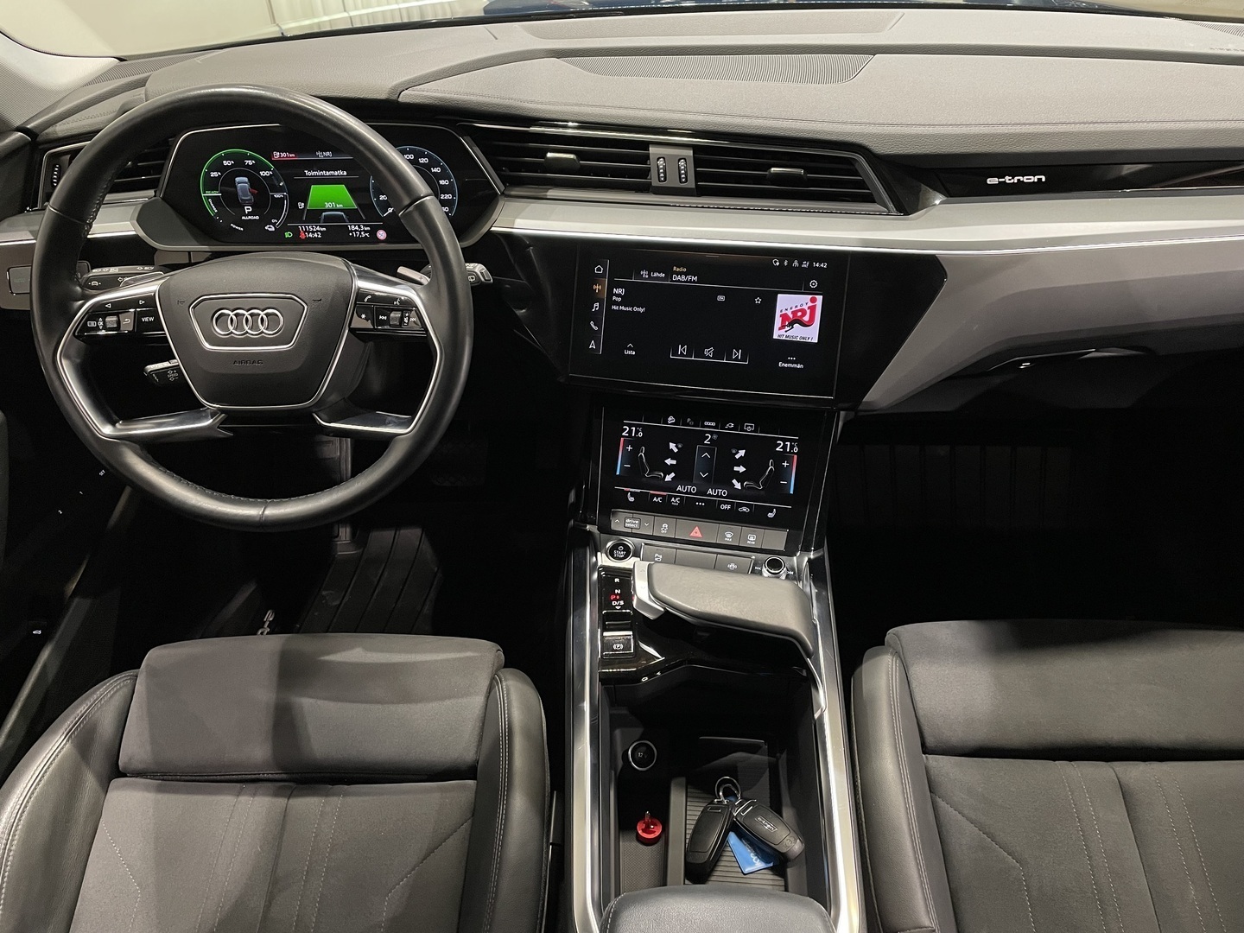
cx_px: 622
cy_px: 466
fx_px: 934
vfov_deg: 53.1
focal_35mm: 26
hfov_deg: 67.3
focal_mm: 4.2
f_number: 1.6
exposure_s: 1/51
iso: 160
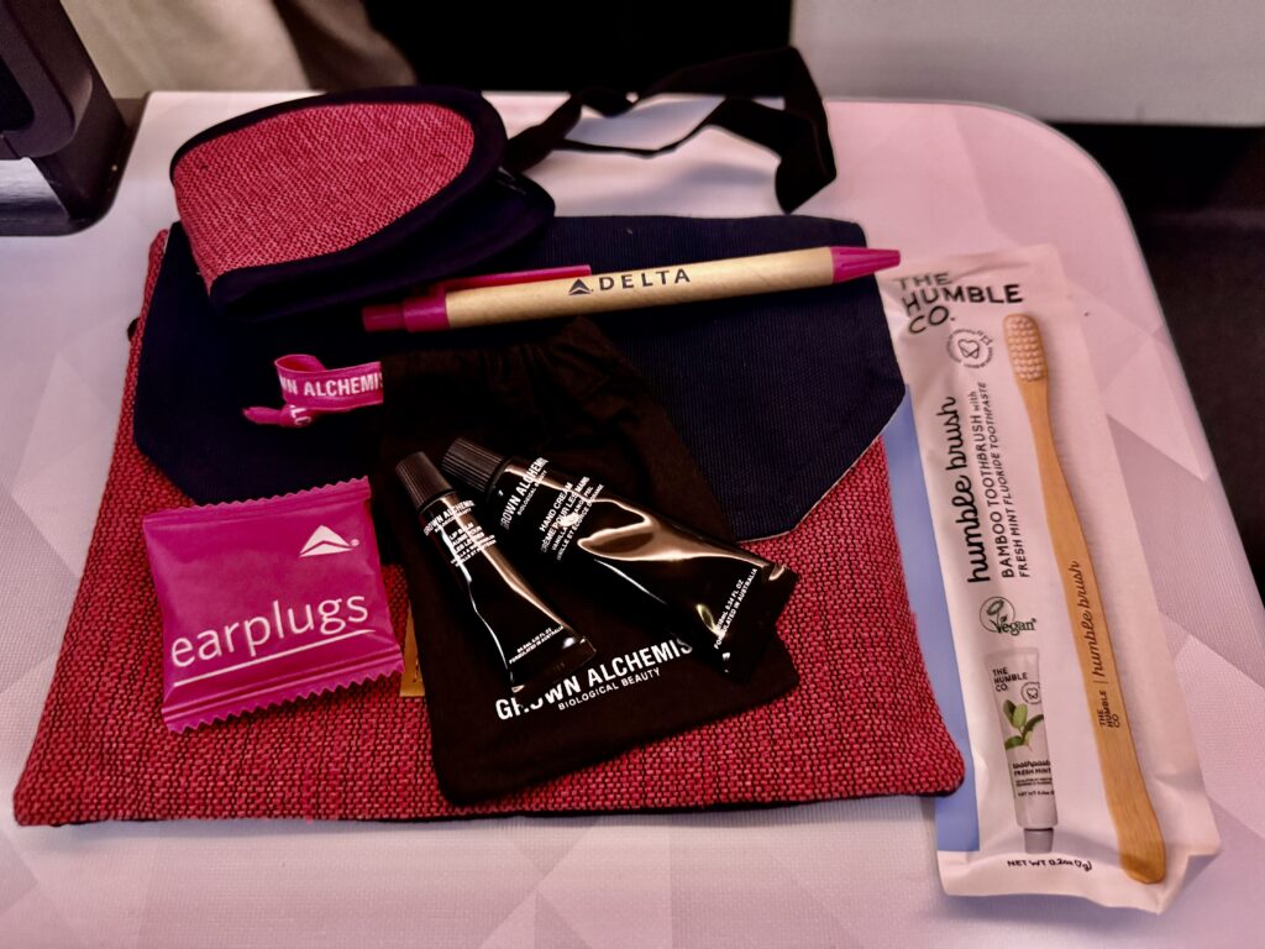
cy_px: 474
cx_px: 632
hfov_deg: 71.6
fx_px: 877
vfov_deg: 56.8
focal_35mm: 24
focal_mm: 6.86
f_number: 1.78
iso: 1000
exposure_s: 1/30
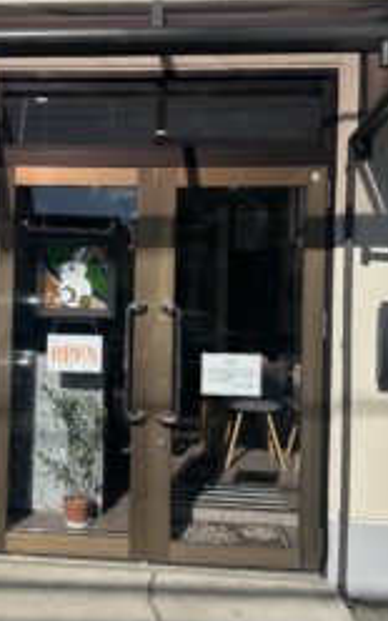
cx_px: 118
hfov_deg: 34.0
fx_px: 626
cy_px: 305
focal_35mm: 37
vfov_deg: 52.7
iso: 80
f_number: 1.78
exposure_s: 1/7576
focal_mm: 6.86
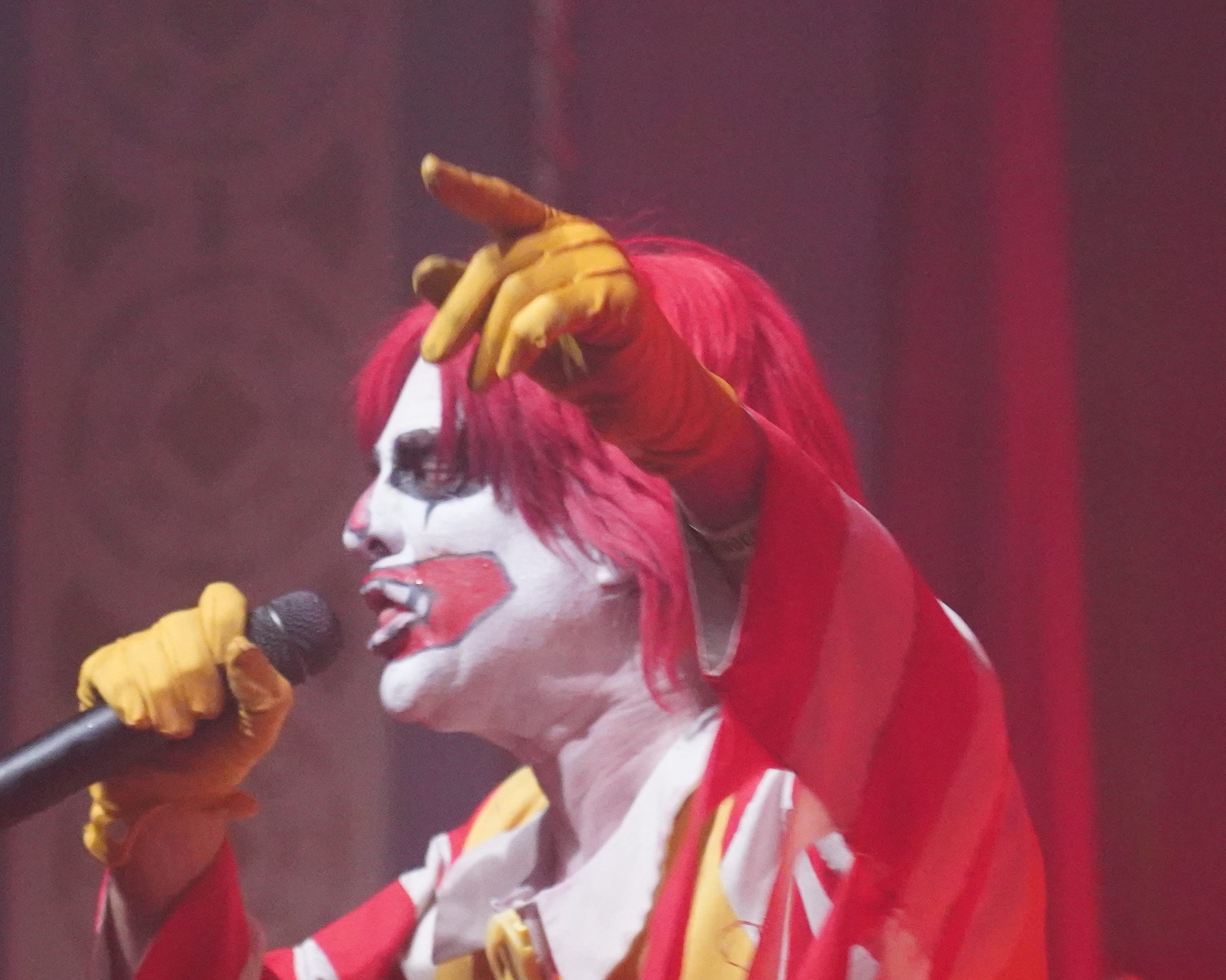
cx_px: 588
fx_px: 8891
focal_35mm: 245
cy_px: 679
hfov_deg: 7.9
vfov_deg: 6.3
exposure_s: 1/160
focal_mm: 105
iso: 12800
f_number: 4
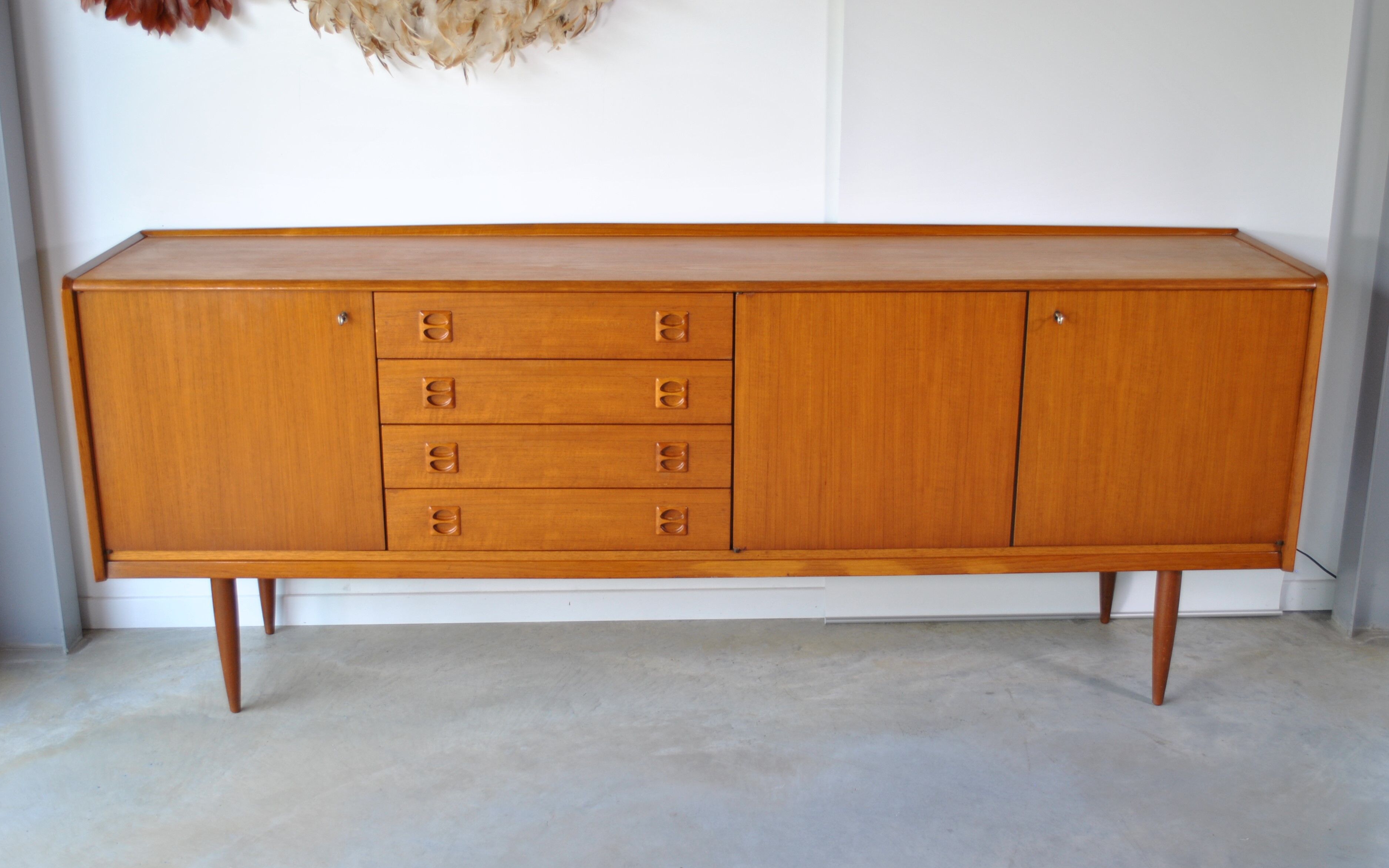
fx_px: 1514
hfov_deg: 49.3
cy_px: 437
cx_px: 692
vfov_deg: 32.0
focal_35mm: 40
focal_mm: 26
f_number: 4.2
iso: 200
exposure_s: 1/50
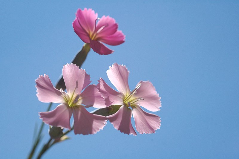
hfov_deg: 22.6
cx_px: 120
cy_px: 80
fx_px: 597
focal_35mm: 90
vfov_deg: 15.2
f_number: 8
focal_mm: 60
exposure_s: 1/1600
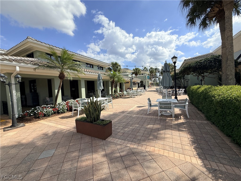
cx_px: 120
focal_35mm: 14
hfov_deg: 102.1
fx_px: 97
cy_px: 90
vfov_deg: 85.7
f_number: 2.2
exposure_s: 1/2976
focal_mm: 2.22
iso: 50
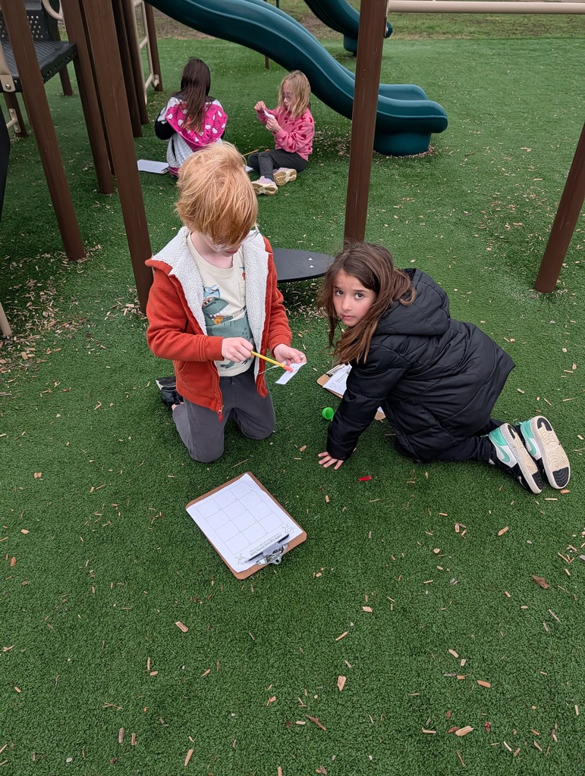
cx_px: 292
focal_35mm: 24
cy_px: 388
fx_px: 539
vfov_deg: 71.5
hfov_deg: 56.9
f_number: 1.68
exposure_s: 1/1095
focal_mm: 6.9
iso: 311
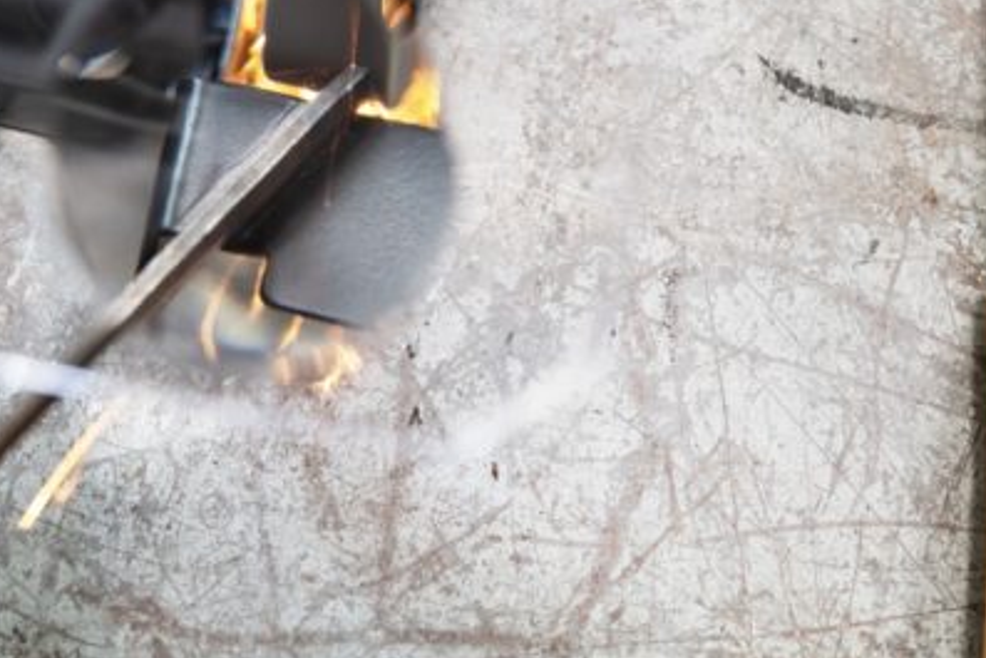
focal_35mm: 65
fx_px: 1781
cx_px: 288
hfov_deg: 30.6
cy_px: 151
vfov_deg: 20.7
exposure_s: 1/80
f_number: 4
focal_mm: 41
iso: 1600
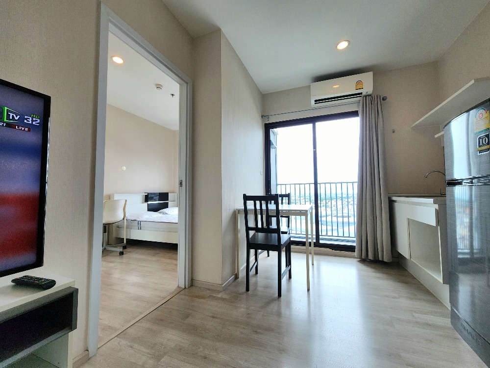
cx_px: 245
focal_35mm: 13
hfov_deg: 106.2
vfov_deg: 89.9
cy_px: 184
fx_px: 184
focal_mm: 2.2
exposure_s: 1/233
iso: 50
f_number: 2.2
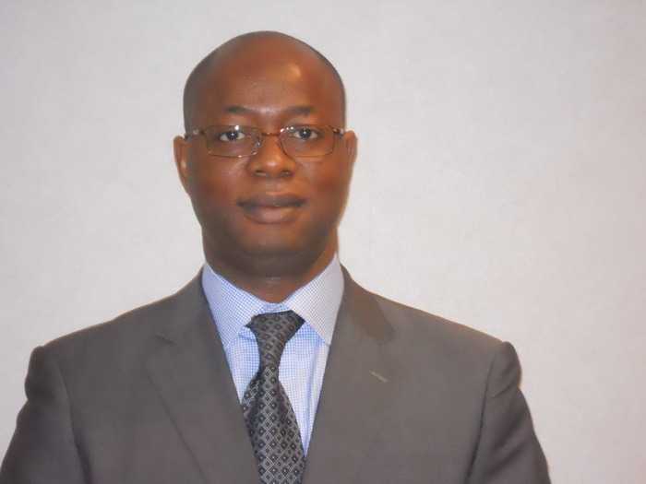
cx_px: 323
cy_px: 242
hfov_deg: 15.6
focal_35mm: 126
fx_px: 2351
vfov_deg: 11.8
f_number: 6.2
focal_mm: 22.6
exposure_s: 1/60
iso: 1600
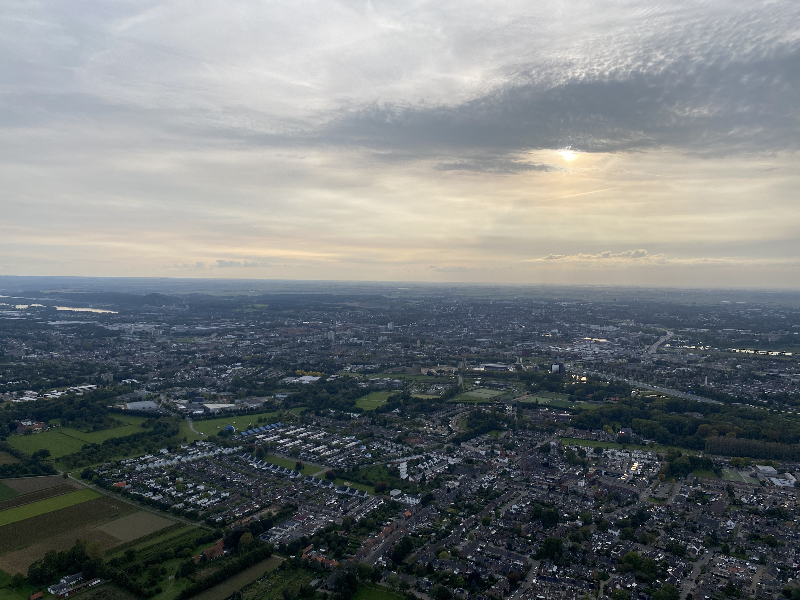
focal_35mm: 26
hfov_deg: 67.3
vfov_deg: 53.1
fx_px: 601
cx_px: 400
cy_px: 300
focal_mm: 4.25
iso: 32
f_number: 1.8
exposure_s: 1/2890
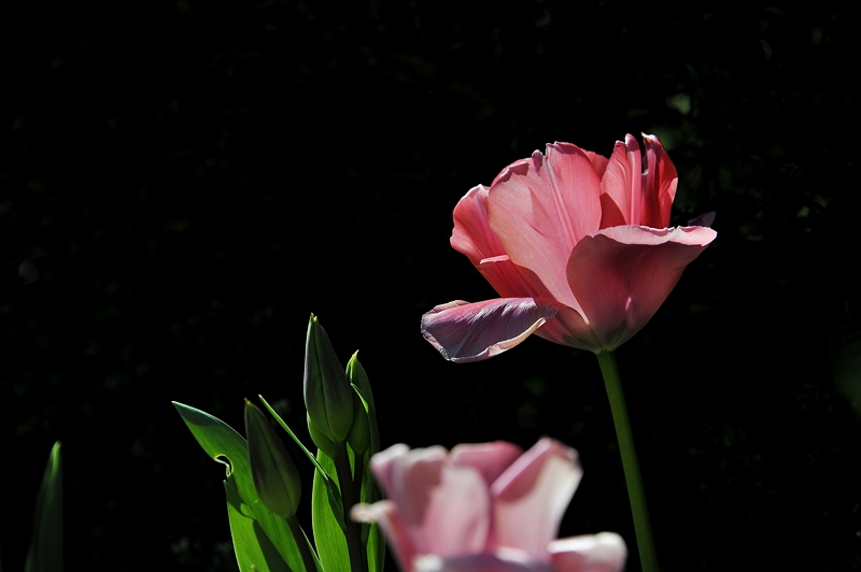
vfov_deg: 6.5
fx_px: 5018
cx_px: 430
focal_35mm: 210
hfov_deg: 9.8
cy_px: 286
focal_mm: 210
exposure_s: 1/800
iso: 200
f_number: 8
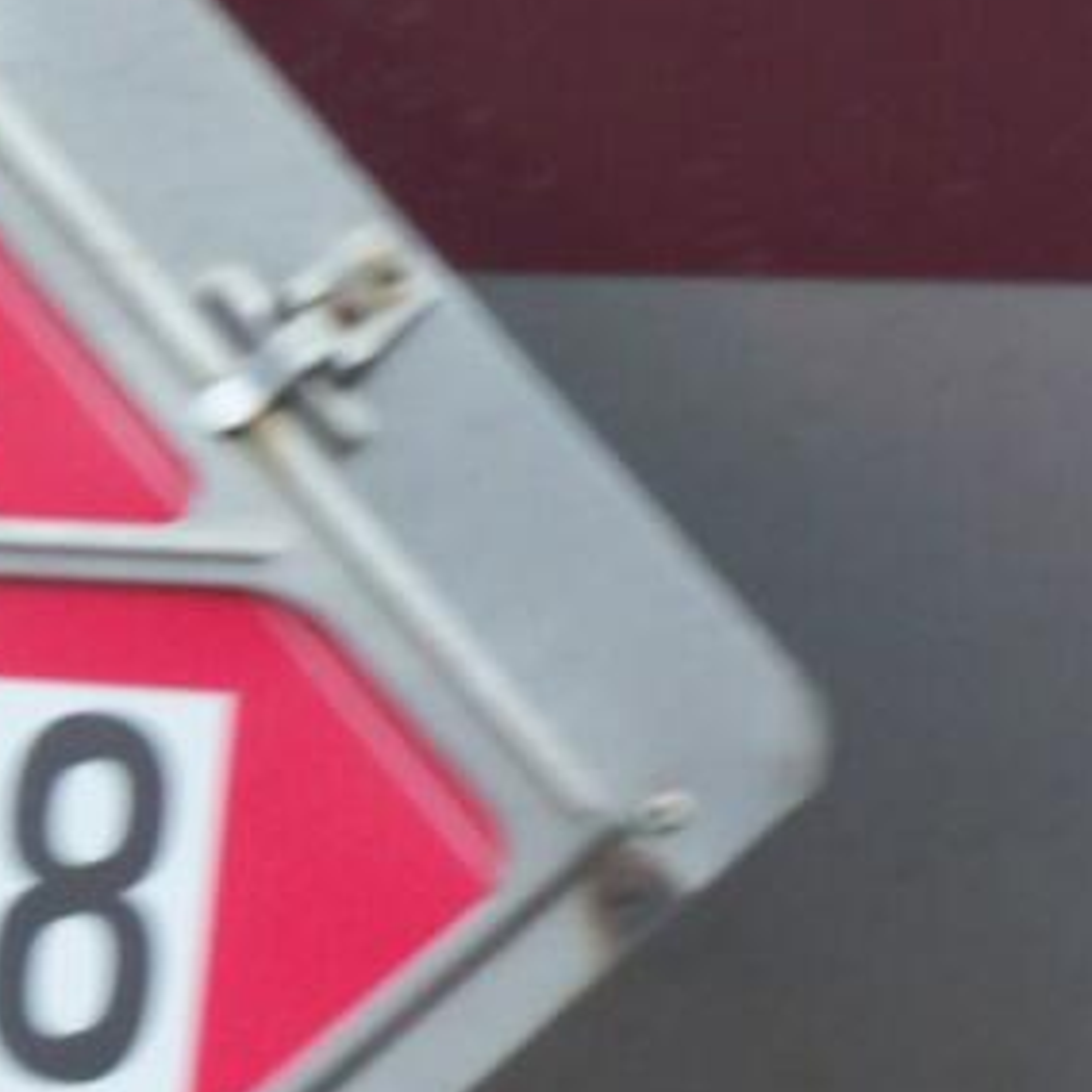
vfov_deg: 5.0
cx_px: -527
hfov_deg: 4.9
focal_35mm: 352
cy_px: 725
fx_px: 12563
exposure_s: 1/80
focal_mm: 18.3
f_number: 3.9
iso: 80
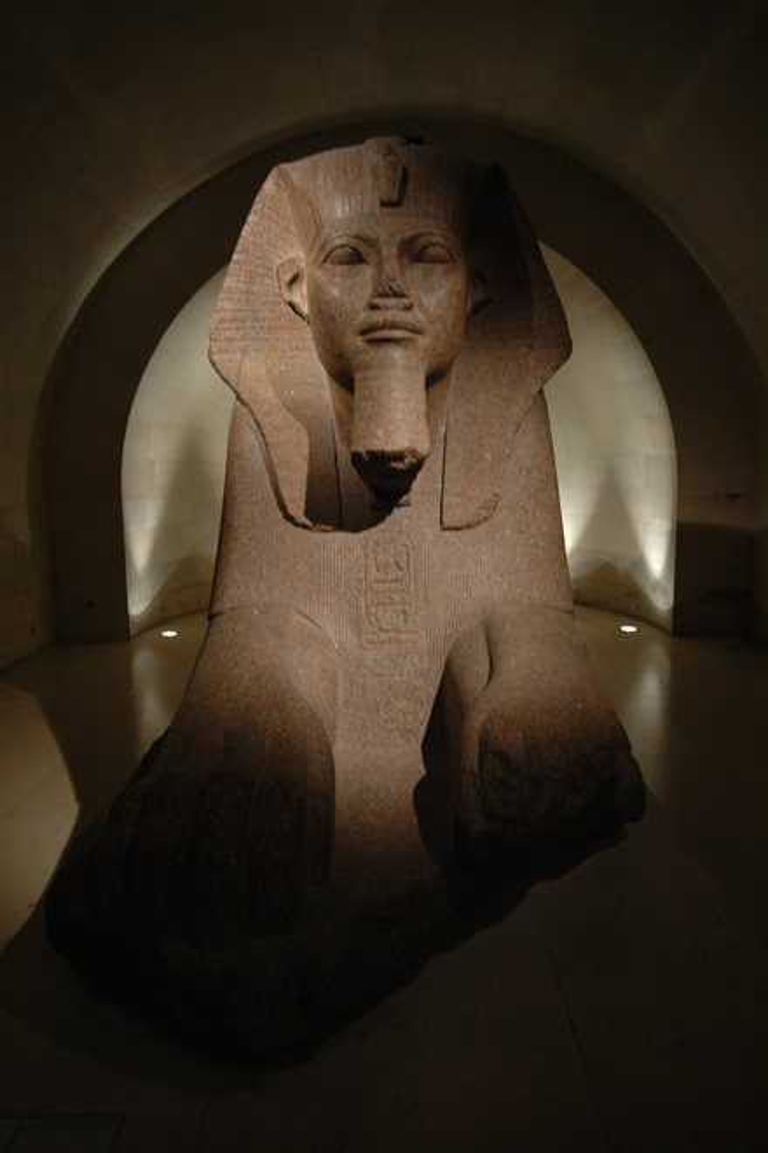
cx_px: 384
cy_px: 576
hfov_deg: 47.9
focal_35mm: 27
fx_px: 865
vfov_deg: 67.4
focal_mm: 18
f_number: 5.6
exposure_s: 1/10
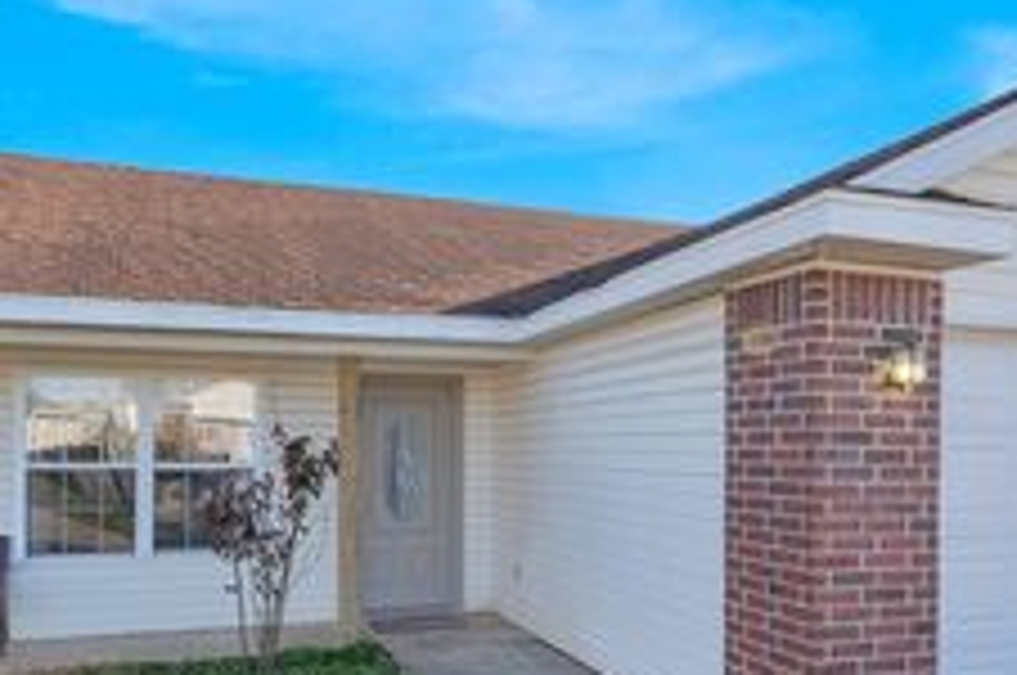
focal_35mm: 31
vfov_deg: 41.7
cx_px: 544
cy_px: 443
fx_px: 874
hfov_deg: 60.3
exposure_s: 1/50
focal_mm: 14
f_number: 9
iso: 250
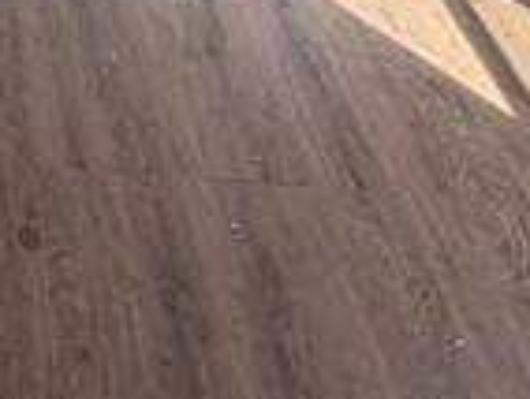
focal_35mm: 63
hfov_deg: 25.6
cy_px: -231
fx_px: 966
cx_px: -187
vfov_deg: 19.7
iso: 64
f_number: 2.2
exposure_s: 1/123
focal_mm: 2.22
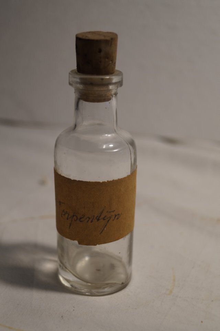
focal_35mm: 60
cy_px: 166
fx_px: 550
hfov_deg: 22.6
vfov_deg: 33.4
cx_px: 110
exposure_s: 1/80
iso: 640
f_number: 5
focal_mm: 40
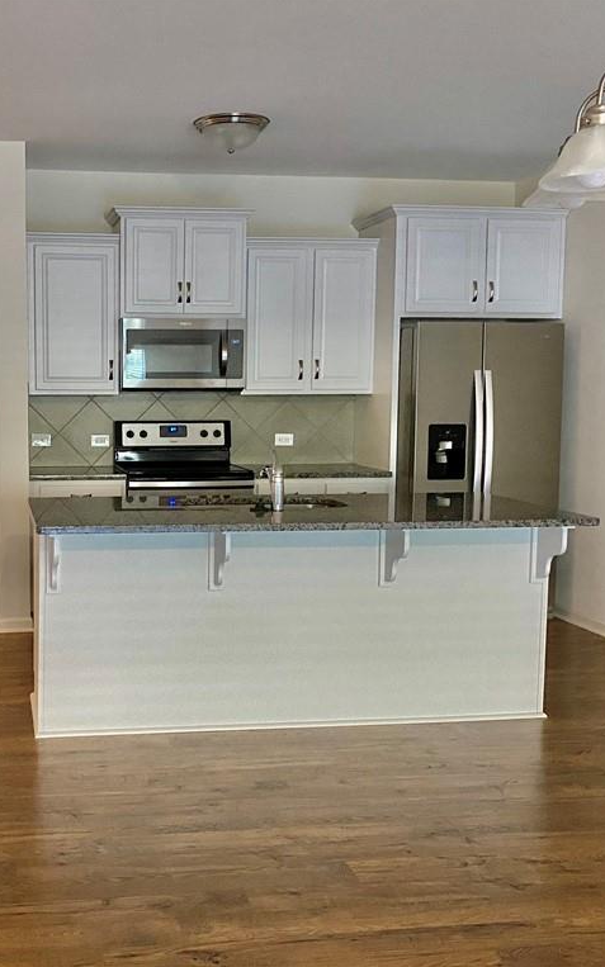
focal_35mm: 37
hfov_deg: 33.4
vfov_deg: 52.7
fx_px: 976
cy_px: 482
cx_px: 114
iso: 500
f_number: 1.8
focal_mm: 4.25
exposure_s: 1/60
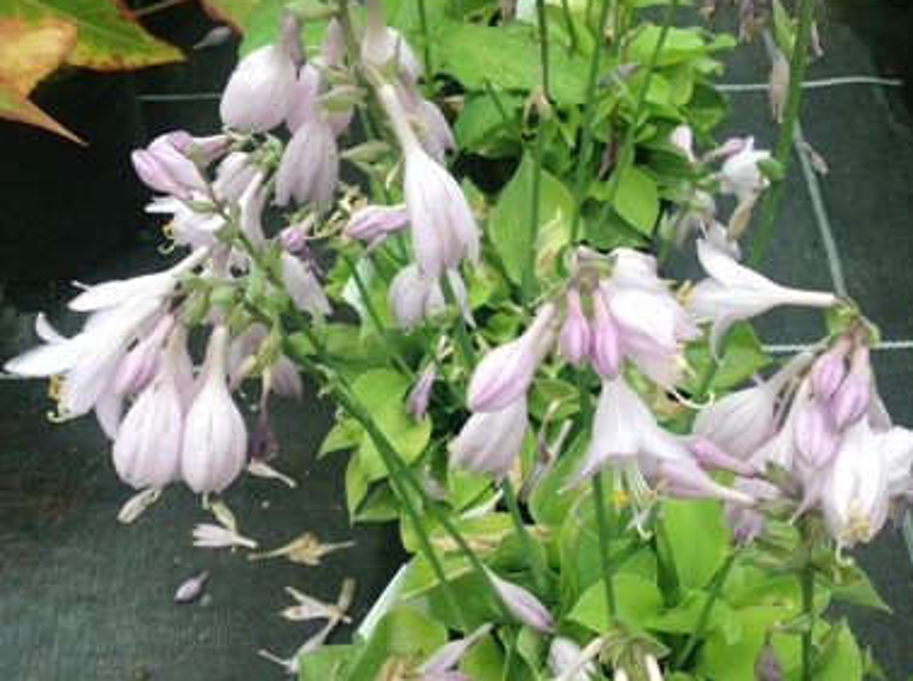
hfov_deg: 39.7
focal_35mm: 48
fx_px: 1264
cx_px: 490
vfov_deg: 30.1
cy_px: 378
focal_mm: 4.28
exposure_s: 1/347
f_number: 2.4
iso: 50
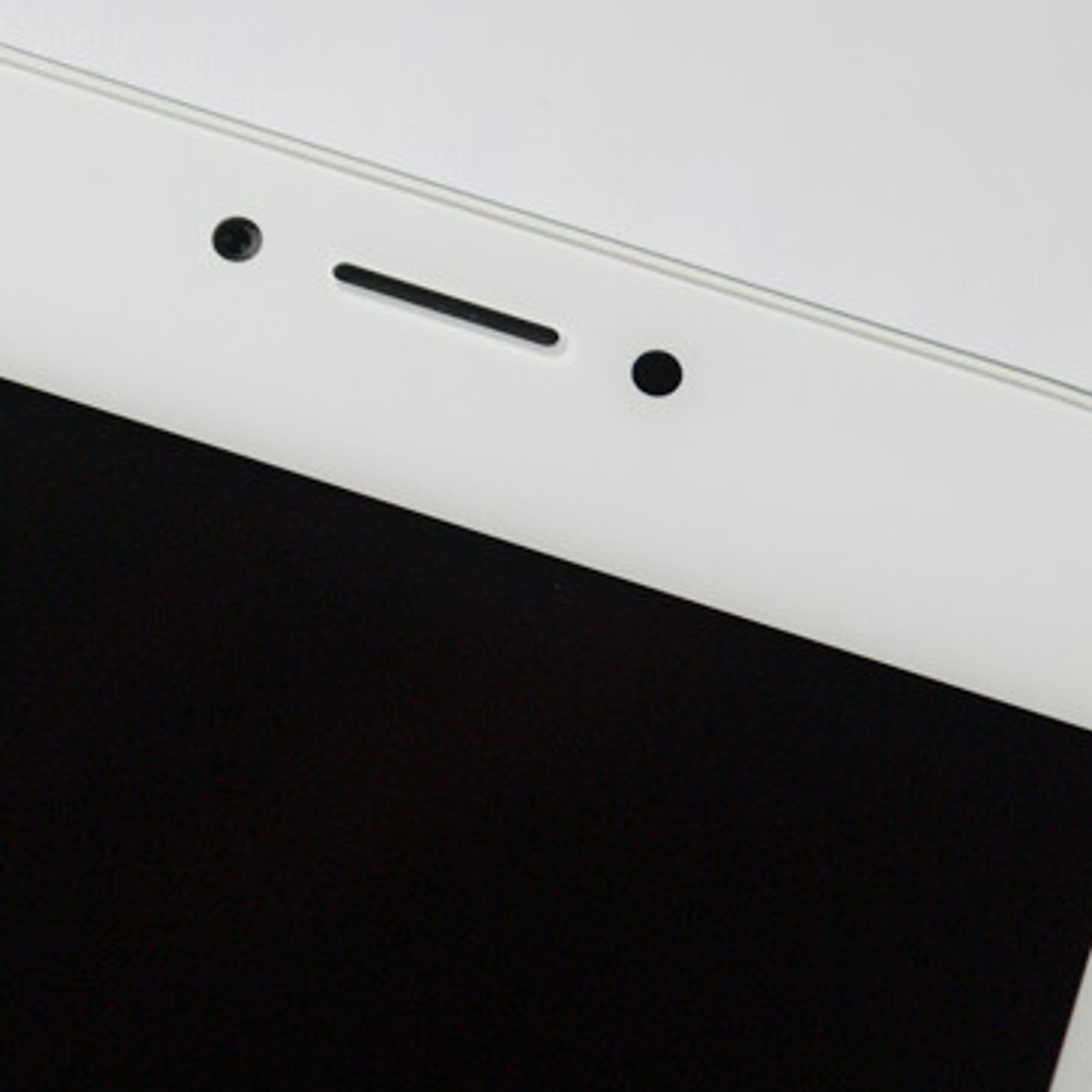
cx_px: 483
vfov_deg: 10.6
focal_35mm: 164
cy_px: 377
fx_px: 5853
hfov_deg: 10.7
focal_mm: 42
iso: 200
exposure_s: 1/80
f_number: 5.6
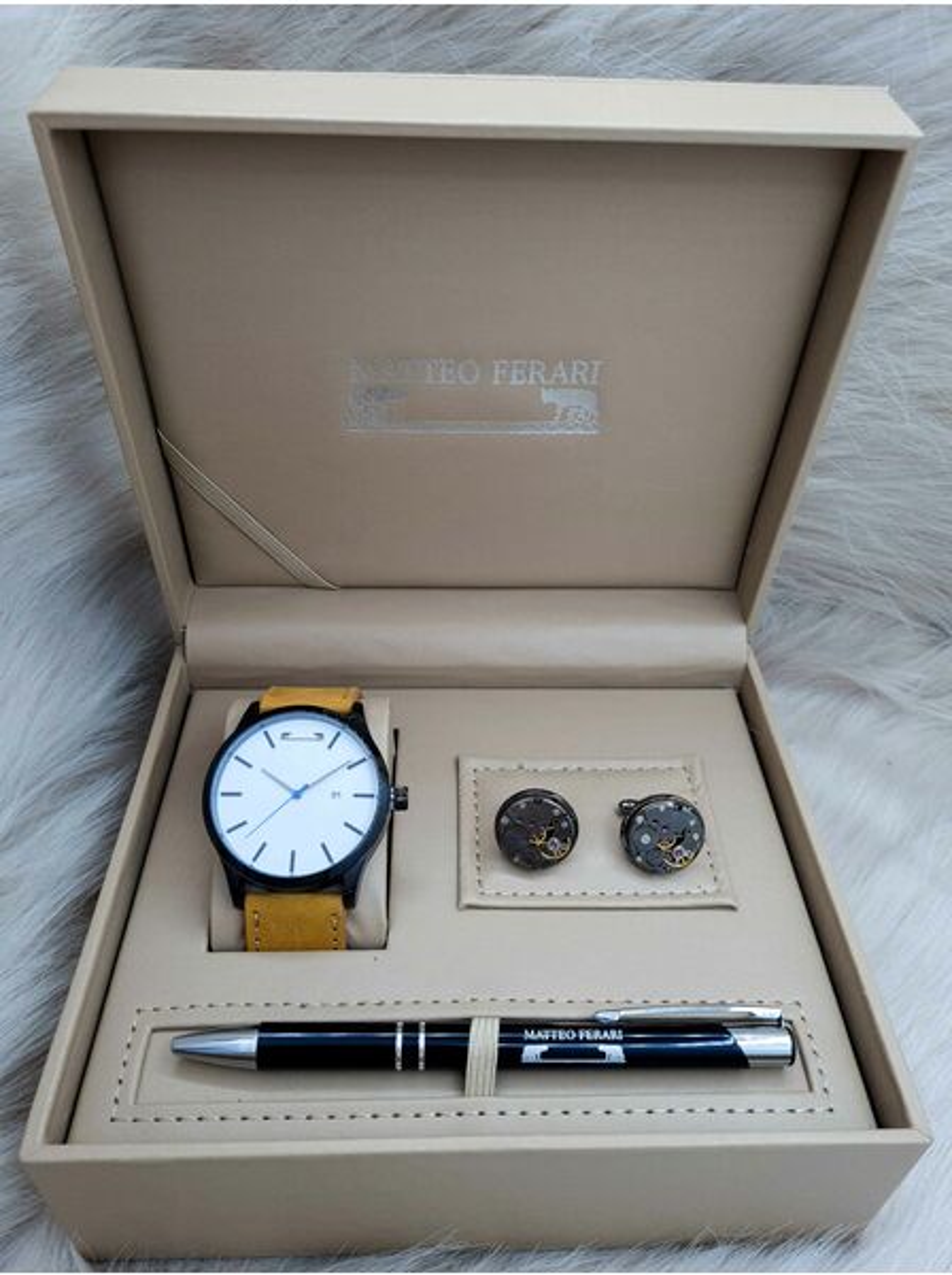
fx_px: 956
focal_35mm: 26
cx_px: 476
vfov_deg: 67.4
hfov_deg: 52.9
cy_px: 638
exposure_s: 1/604
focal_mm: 5.4
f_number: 1.8
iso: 50
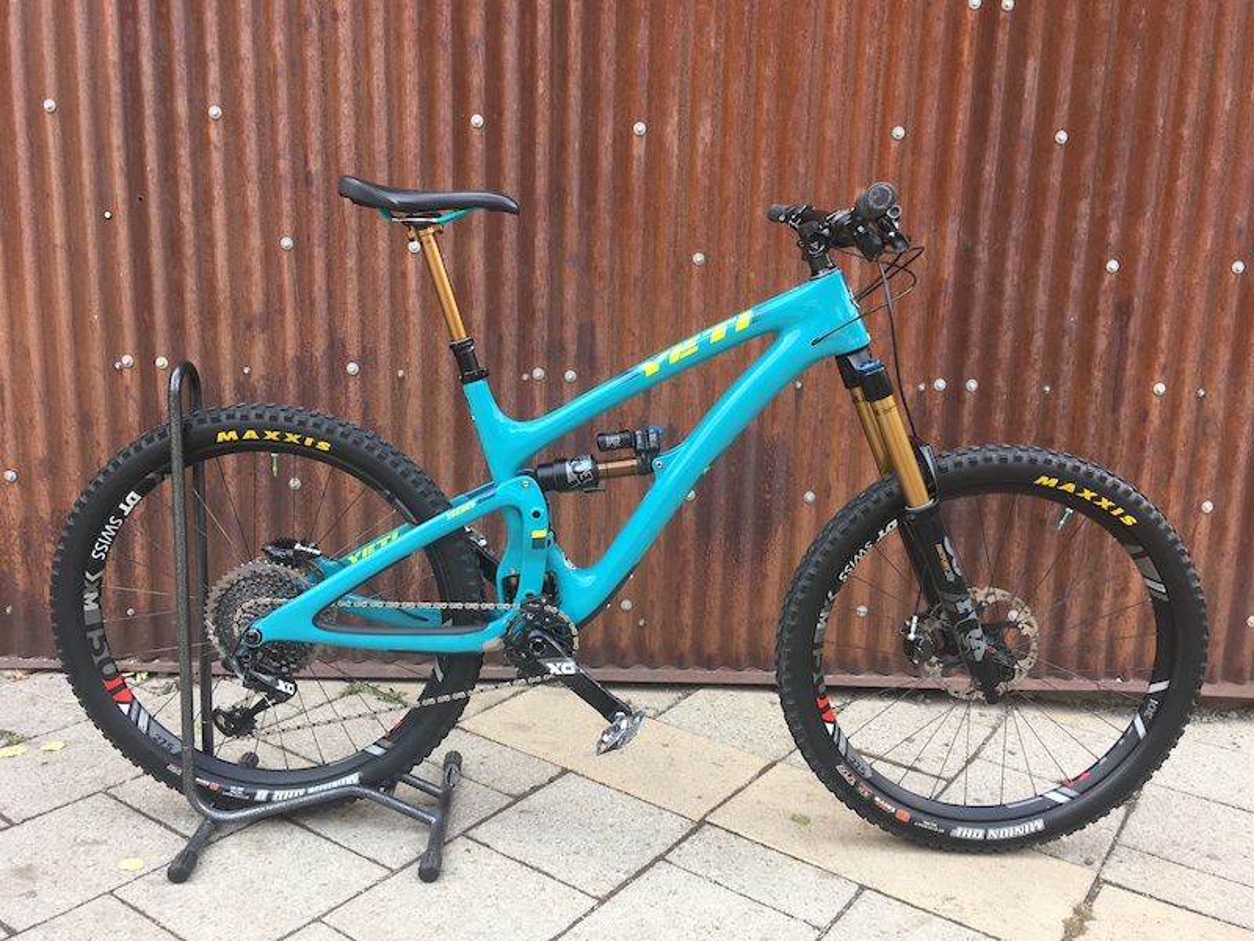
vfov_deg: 48.2
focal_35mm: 29
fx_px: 1051
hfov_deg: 61.7
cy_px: 470
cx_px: 627
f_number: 2.2
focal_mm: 4.15
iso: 32
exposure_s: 1/120
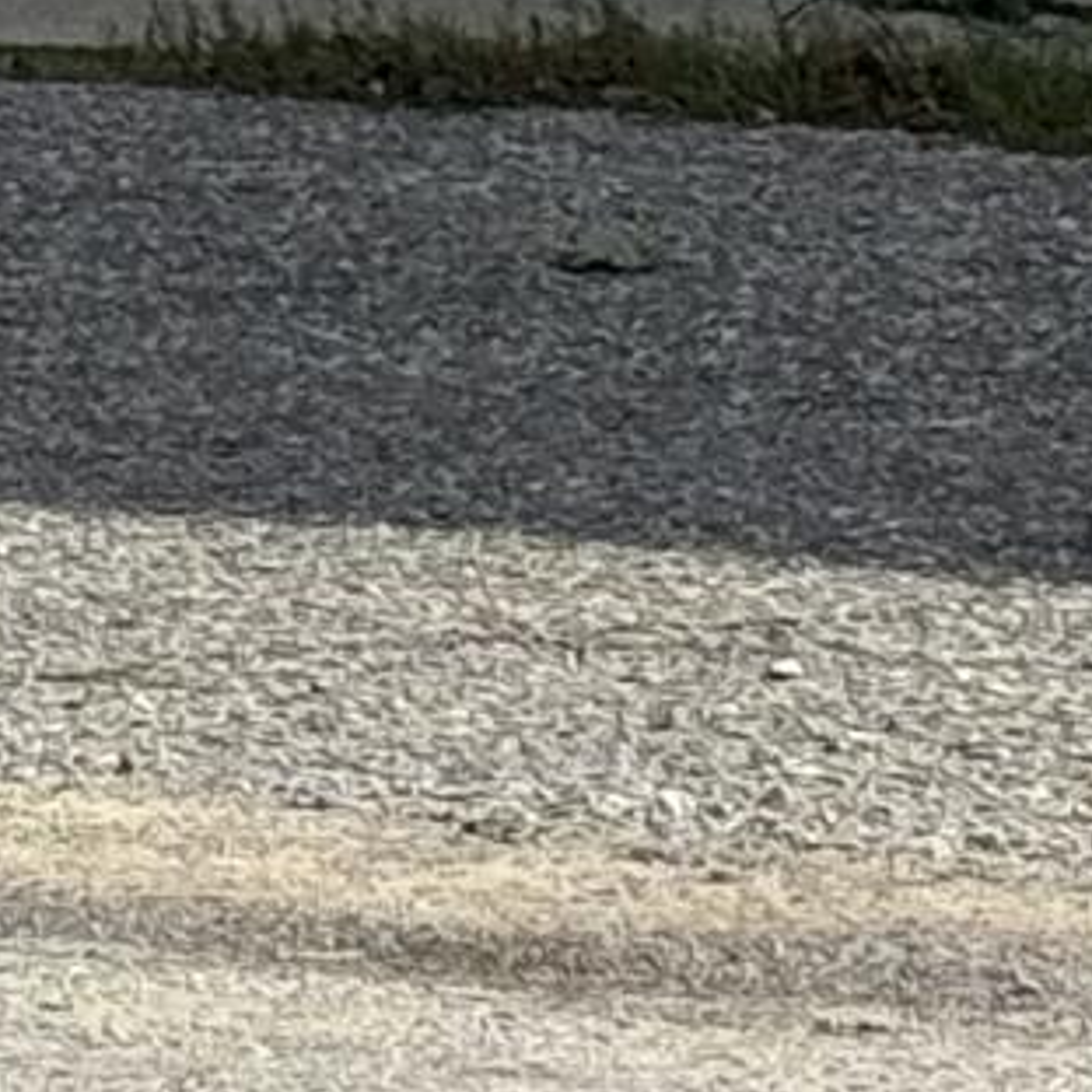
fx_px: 14562
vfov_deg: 4.2
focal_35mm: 408
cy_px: -1456
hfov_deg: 4.2
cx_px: -1676
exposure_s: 1/4310
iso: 64
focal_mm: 6.76
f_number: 1.78
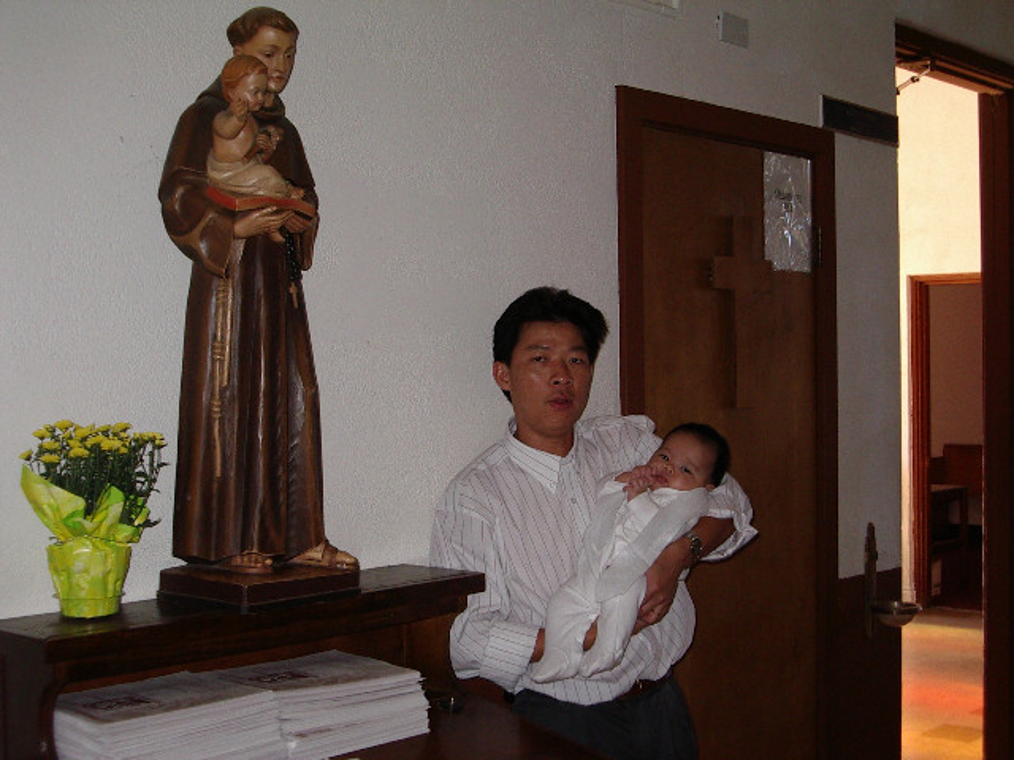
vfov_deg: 28.0
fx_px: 1523
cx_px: 507
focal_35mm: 52
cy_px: 380
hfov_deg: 36.8
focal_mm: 7.8
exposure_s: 1/60
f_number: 3
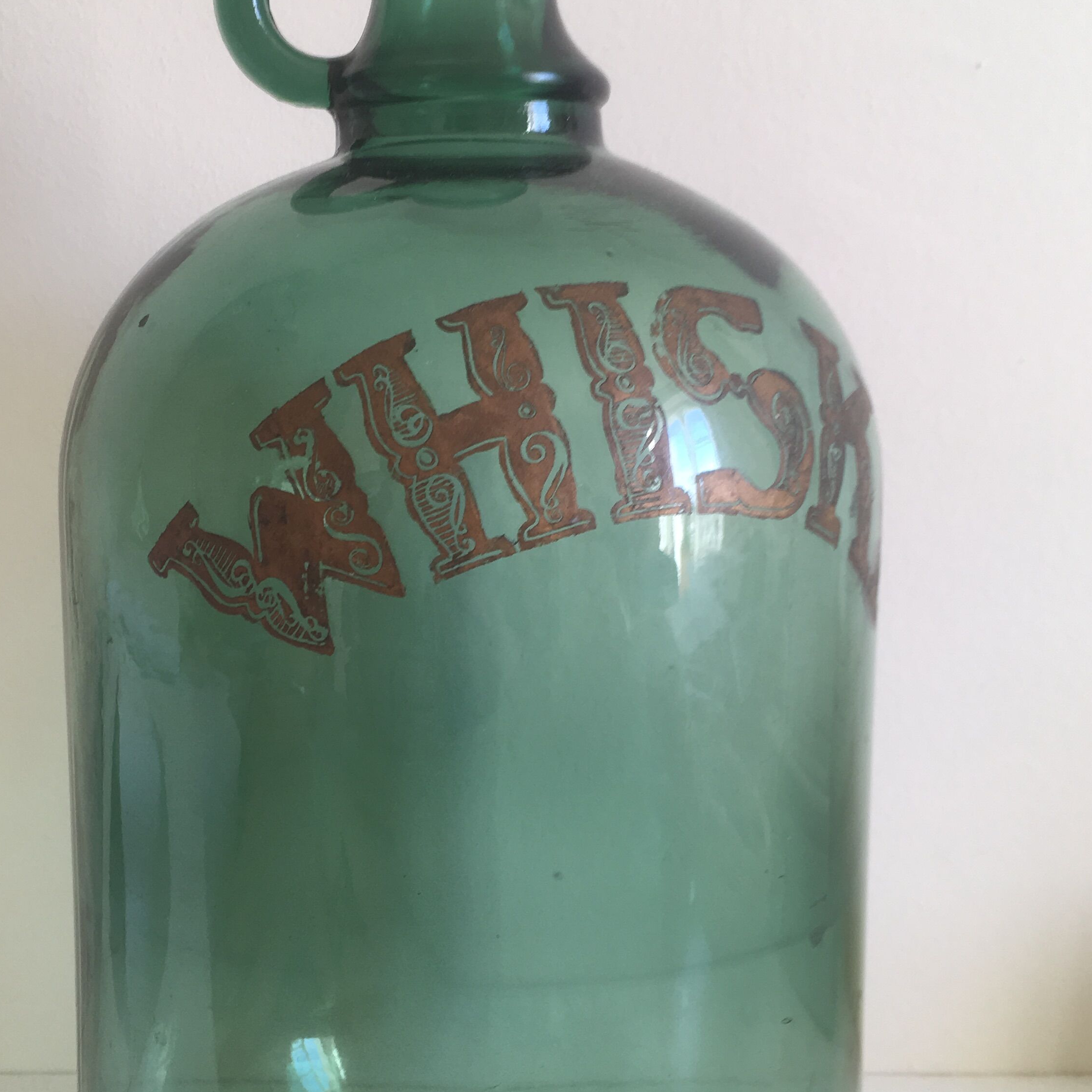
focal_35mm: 46
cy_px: 578
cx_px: 436
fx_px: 1642
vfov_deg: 36.8
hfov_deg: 36.7
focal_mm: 4.15
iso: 25
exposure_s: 1/50
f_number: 2.2
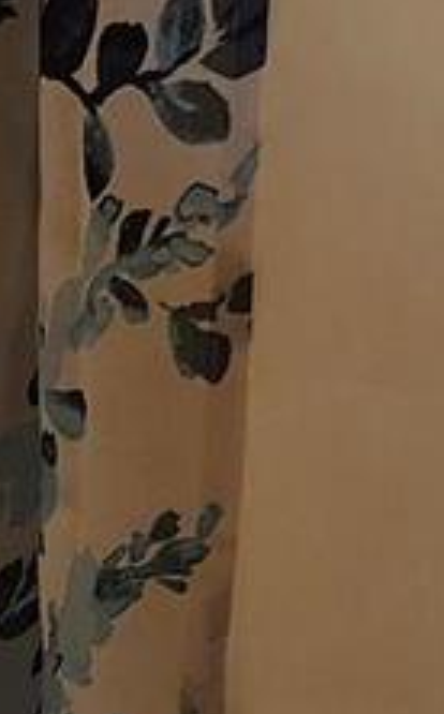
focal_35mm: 169
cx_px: -55
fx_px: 3285
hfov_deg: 7.7
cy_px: -572
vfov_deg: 11.5
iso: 80
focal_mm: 6.4
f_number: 1.8
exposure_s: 1/120
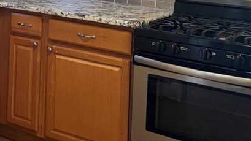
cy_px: -37
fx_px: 473
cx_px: 28
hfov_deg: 28.6
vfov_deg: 16.2
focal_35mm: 71
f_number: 1.6
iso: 125
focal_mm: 5.1
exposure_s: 1/60
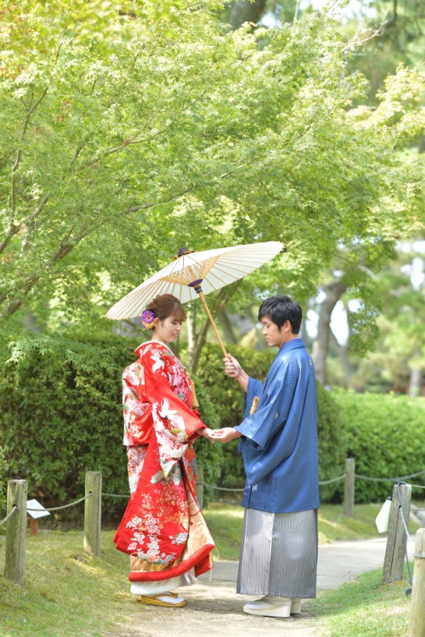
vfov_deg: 19.5
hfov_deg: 13.0
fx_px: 1859
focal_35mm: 105
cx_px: 212
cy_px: 318
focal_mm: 105
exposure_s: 1/200
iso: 100
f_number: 2.8
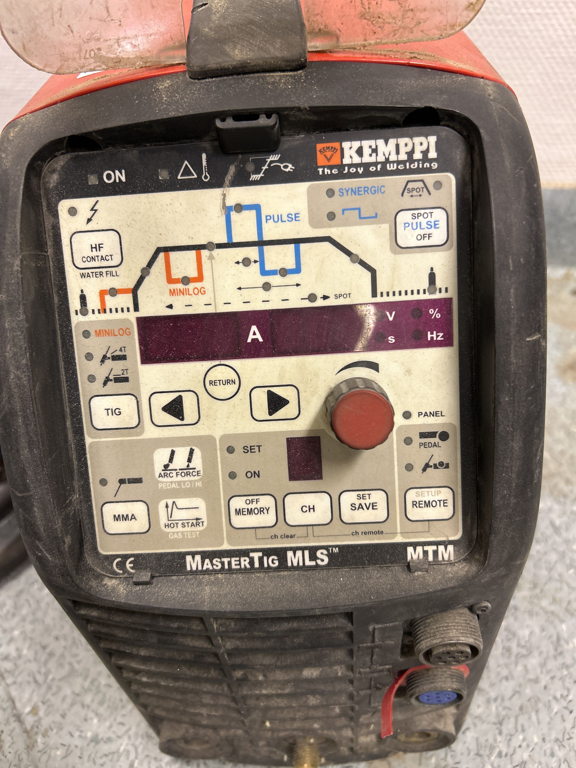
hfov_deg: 53.1
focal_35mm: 26
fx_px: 577
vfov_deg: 67.3
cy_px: 384
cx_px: 288
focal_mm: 5.7
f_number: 1.5
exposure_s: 1/50
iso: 125
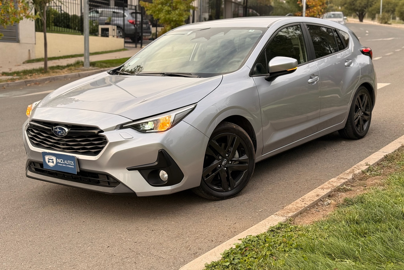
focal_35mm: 50
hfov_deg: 39.6
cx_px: 202
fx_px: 561
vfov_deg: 27.0
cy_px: 125
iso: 50
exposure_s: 1/187
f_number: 1.78
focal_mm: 6.76
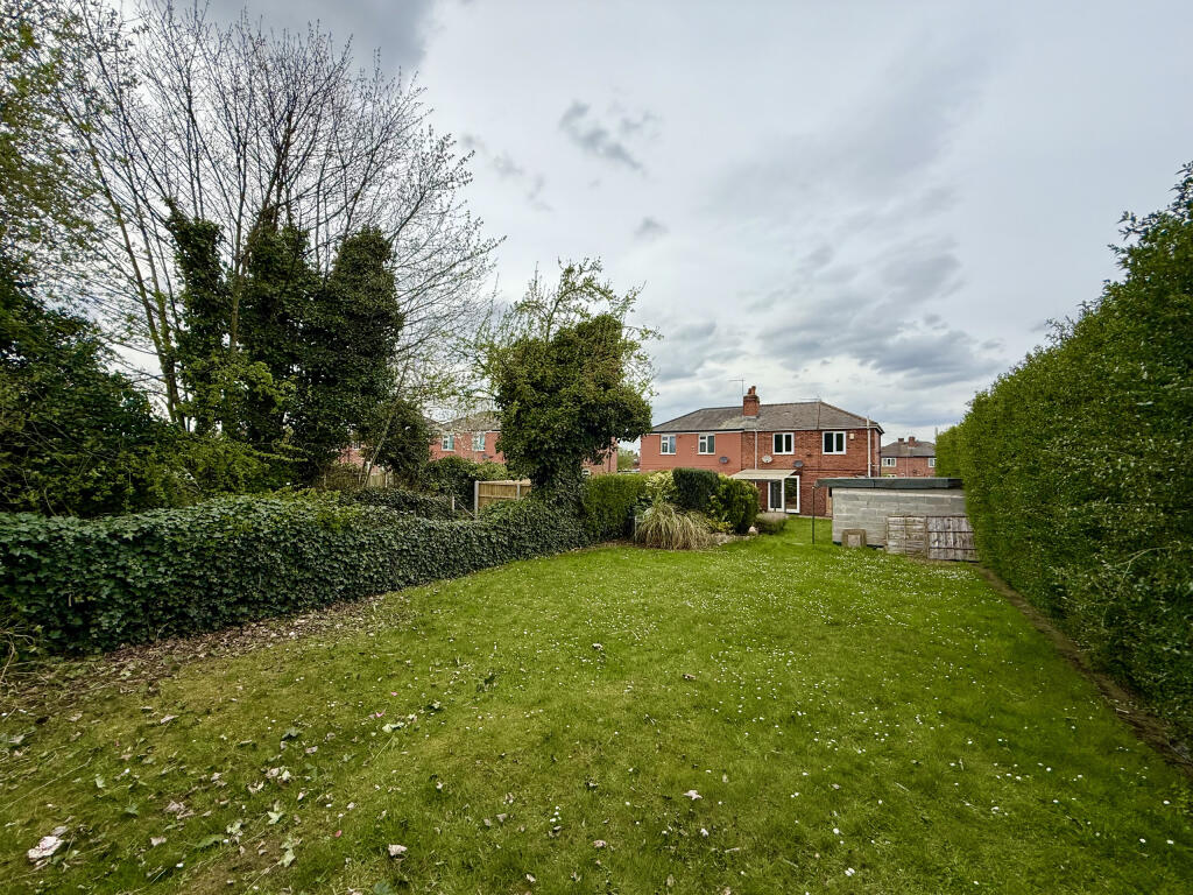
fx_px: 482
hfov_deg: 102.1
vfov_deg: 85.7
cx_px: 596
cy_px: 448
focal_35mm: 14
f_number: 2.2
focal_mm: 2.22
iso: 50
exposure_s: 1/1050
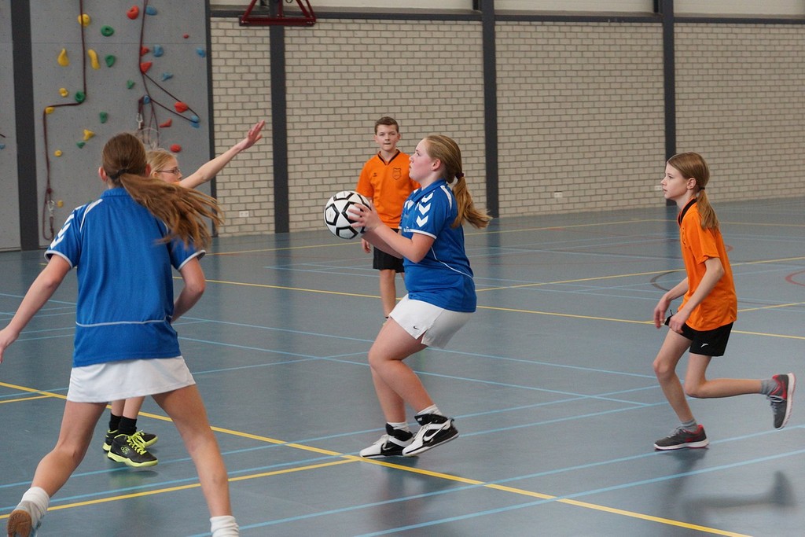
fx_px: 1677
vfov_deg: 18.2
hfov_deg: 27.0
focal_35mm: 75
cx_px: 402
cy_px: 268
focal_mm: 50
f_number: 4
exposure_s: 1/250
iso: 1000
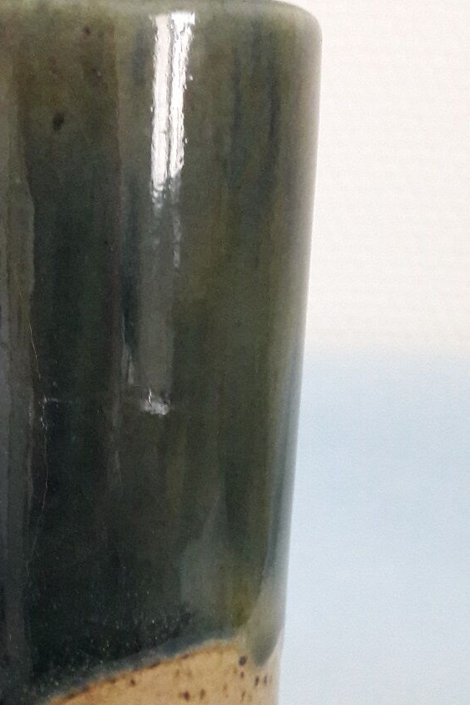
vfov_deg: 34.0
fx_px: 1116
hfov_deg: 23.4
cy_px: 563
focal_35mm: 57
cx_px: 95
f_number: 1.9
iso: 500
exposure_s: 1/17
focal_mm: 3.7
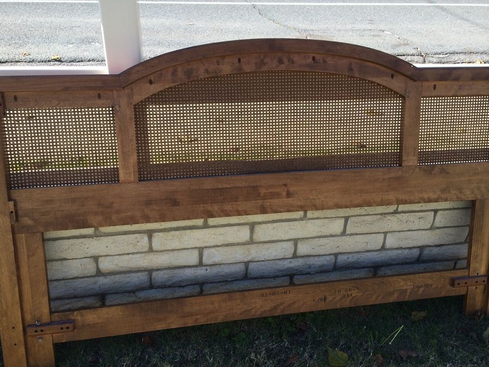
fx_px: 424
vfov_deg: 46.8
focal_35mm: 30
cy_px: 184
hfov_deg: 60.0
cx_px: 244
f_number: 2.2
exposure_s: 1/855
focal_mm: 4.12
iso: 32
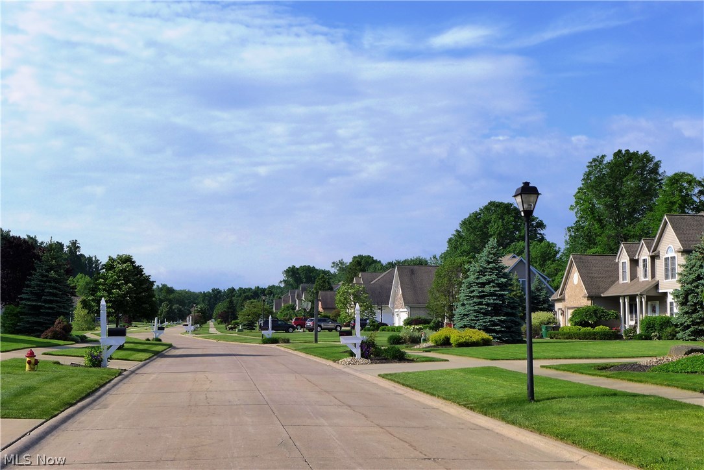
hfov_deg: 39.6
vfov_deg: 27.0
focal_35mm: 50
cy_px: 235
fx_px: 978
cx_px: 352
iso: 160
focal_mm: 9.8
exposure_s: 1/800
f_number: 5.6
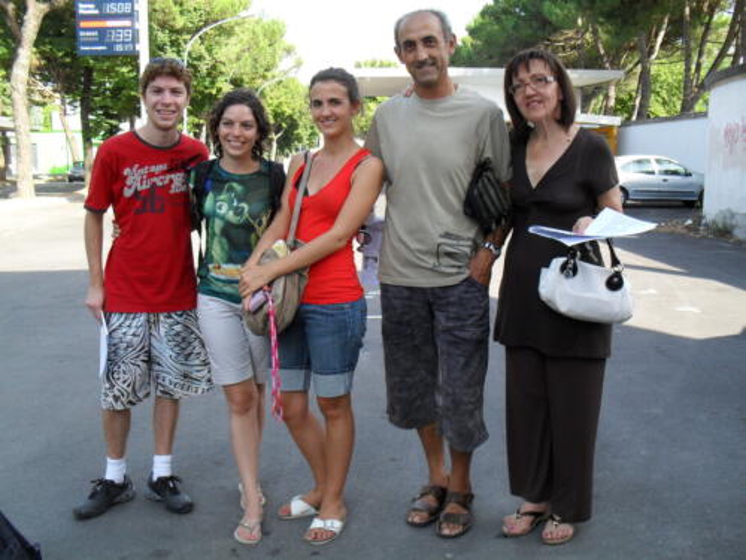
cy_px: 280
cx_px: 373
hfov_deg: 52.6
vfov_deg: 40.7
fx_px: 754
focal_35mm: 35
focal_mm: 6.3
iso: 100
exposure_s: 1/180
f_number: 3.2
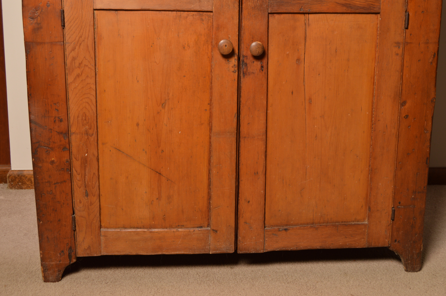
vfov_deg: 25.7
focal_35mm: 52
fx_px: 650
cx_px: 223
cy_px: 148
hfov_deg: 37.9
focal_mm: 35
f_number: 8
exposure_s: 1/125
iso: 200
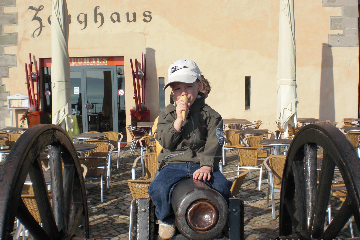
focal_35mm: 40
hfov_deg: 48.5
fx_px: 400
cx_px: 182
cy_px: 135
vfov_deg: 33.4
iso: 64
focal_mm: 6.3
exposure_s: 1/500
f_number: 5.6
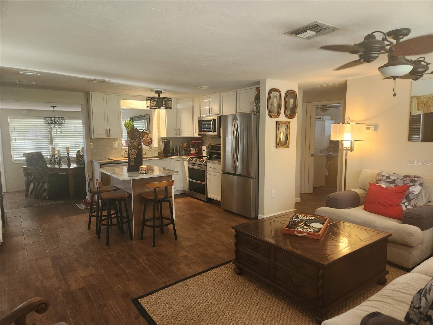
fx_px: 288
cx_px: 216
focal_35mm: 23
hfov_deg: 73.9
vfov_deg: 58.9
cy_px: 162
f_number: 1.8
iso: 500
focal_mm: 5.4
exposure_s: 1/120
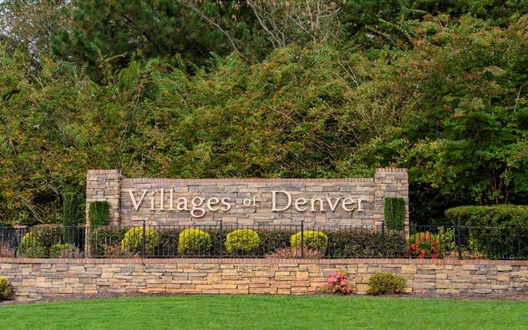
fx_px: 1008
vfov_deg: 18.6
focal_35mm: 70
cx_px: 235
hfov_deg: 29.3
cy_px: 146
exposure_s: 1/200
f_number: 7.1
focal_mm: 40
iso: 200
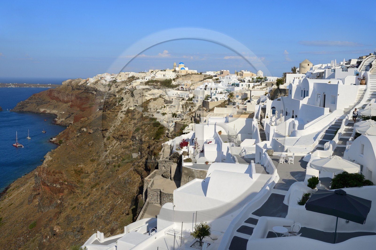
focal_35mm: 32
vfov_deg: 41.0
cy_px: 125
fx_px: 334
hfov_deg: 58.8
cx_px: 188
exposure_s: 1/250
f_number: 13
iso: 100
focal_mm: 32
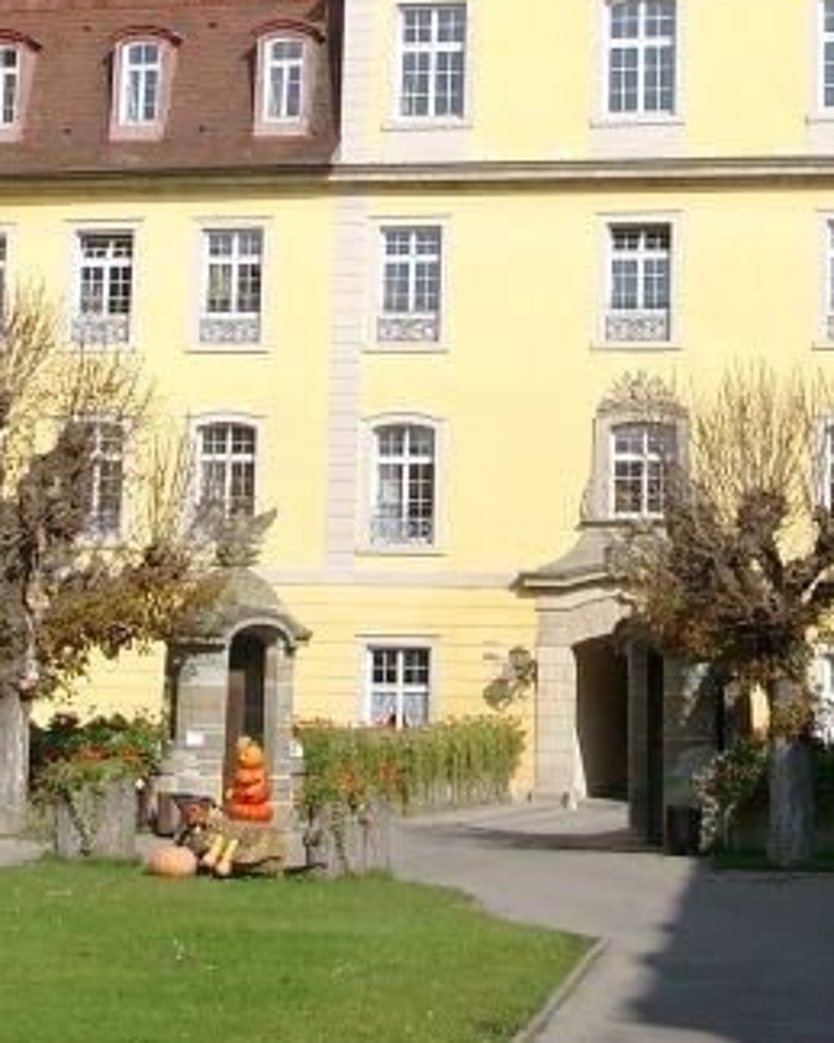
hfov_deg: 18.6
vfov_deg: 22.8
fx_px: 2531
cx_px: 612
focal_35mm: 82
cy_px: 148
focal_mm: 7.13
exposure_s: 1/749
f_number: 4
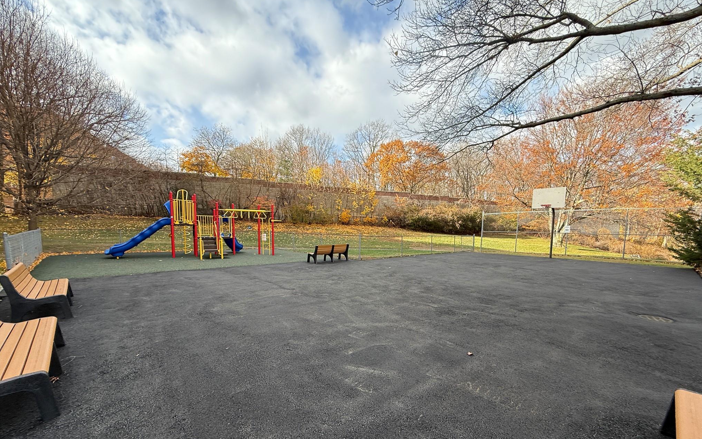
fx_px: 287
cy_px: 257
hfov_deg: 101.5
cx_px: 354
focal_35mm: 15
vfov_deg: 74.2
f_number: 2.2
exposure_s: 1/365
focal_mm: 2.22
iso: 64
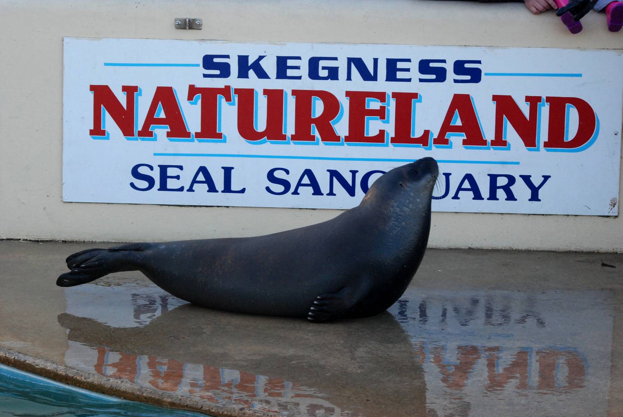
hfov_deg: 19.4
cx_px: 312
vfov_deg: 13.1
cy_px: 208
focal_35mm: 105
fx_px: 1819
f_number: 10
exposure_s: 1/160
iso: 1000
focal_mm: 70
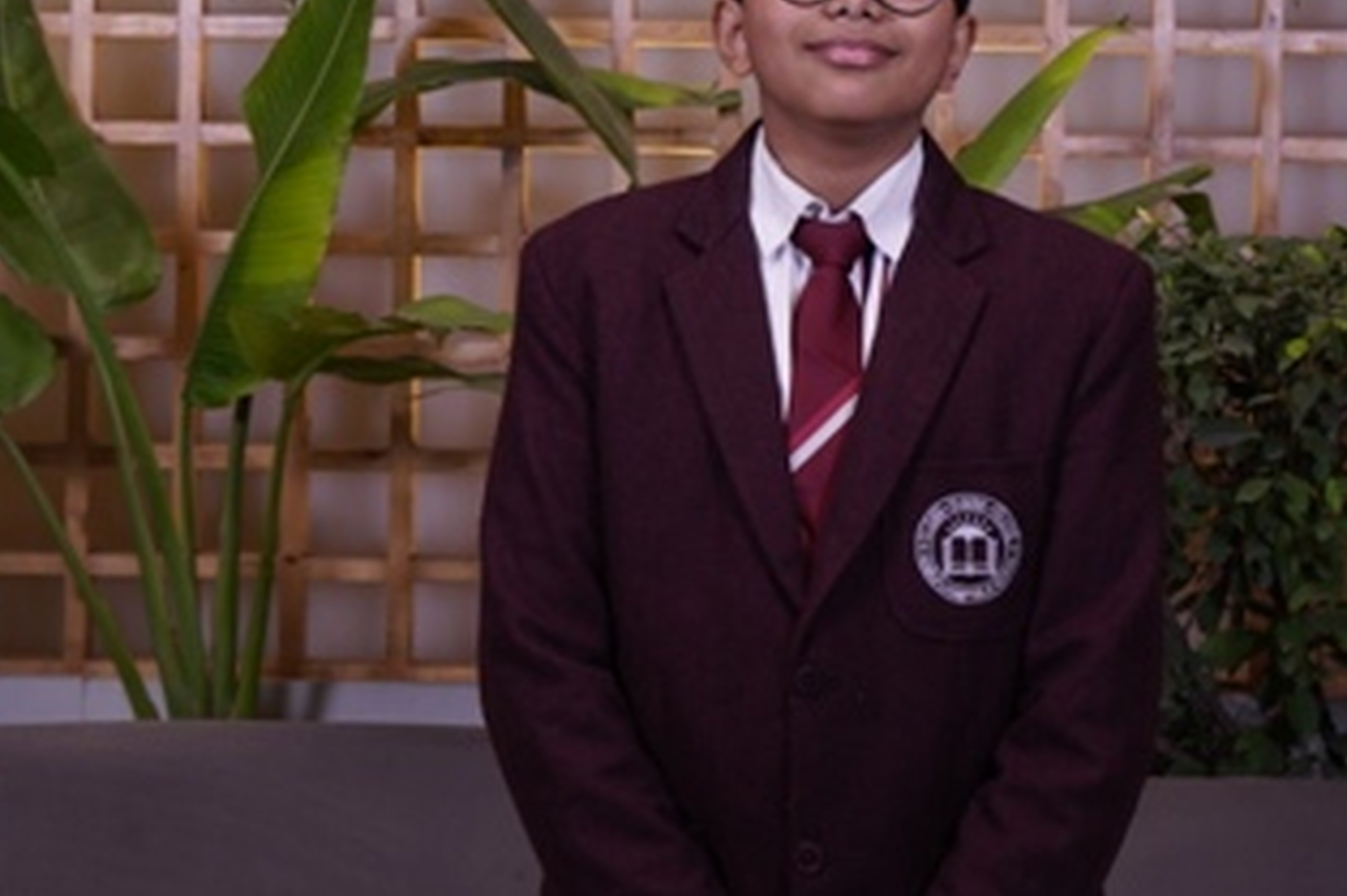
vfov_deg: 19.3
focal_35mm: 70
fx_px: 2618
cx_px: 832
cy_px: 259
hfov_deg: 28.8
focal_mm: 33
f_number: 5
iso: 500
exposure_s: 1/125
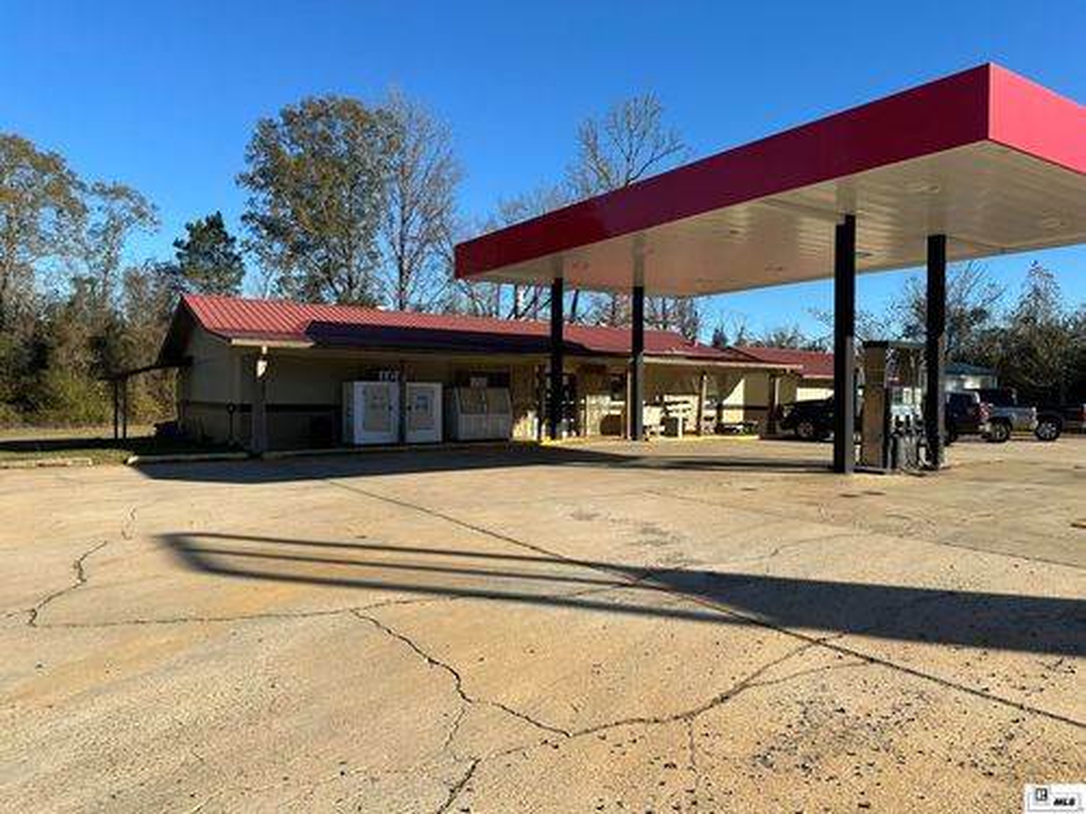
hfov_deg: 71.6
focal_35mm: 24
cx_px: 543
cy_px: 407
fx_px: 753
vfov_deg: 56.8
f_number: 1.78
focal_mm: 6.86
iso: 80
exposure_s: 1/3472
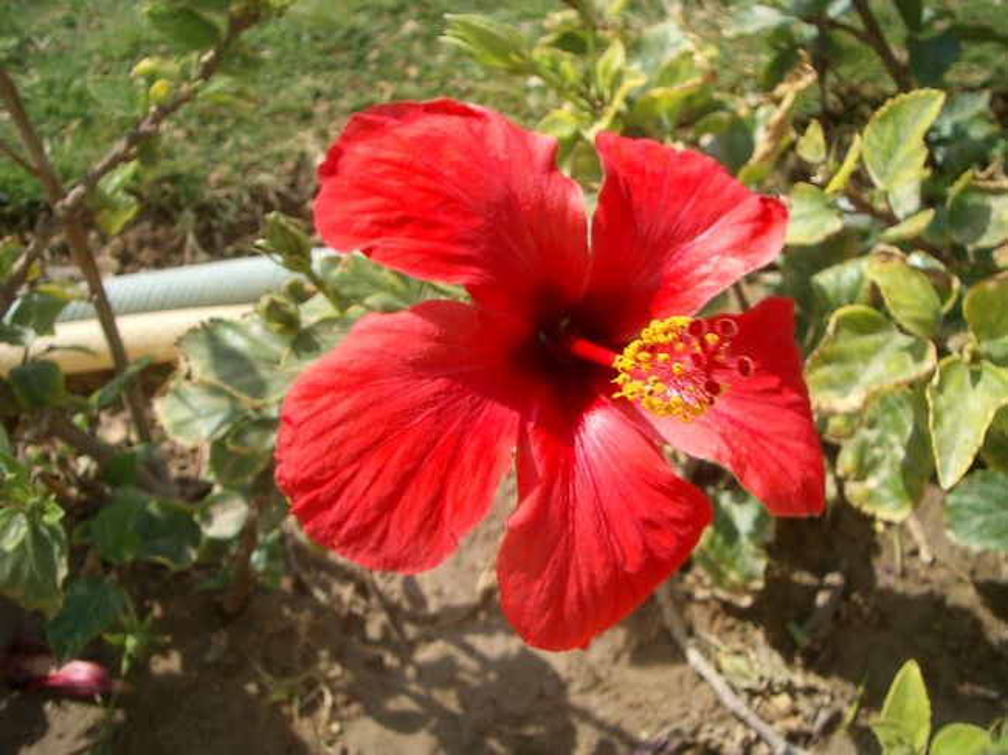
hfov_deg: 52.6
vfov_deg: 40.7
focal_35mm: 35
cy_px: 378
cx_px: 504
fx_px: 1019
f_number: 4.3
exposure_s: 1/400
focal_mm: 5.8
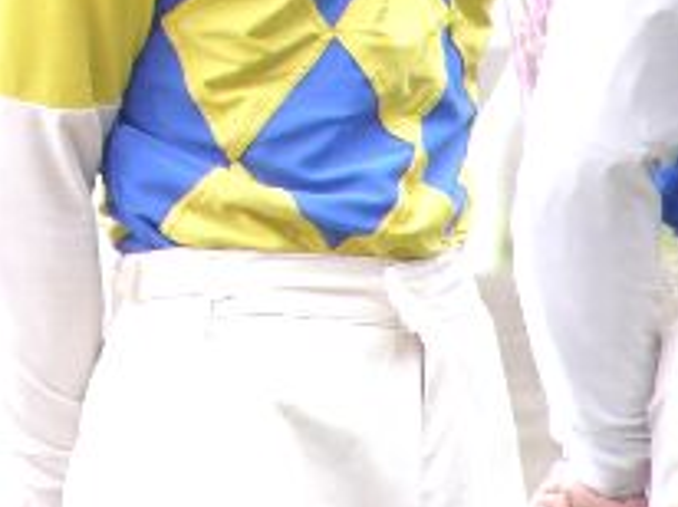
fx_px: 18879
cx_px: -112
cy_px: -174
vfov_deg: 1.5
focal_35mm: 965
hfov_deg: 2.1
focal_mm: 51.6
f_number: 4
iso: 50
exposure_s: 1/80
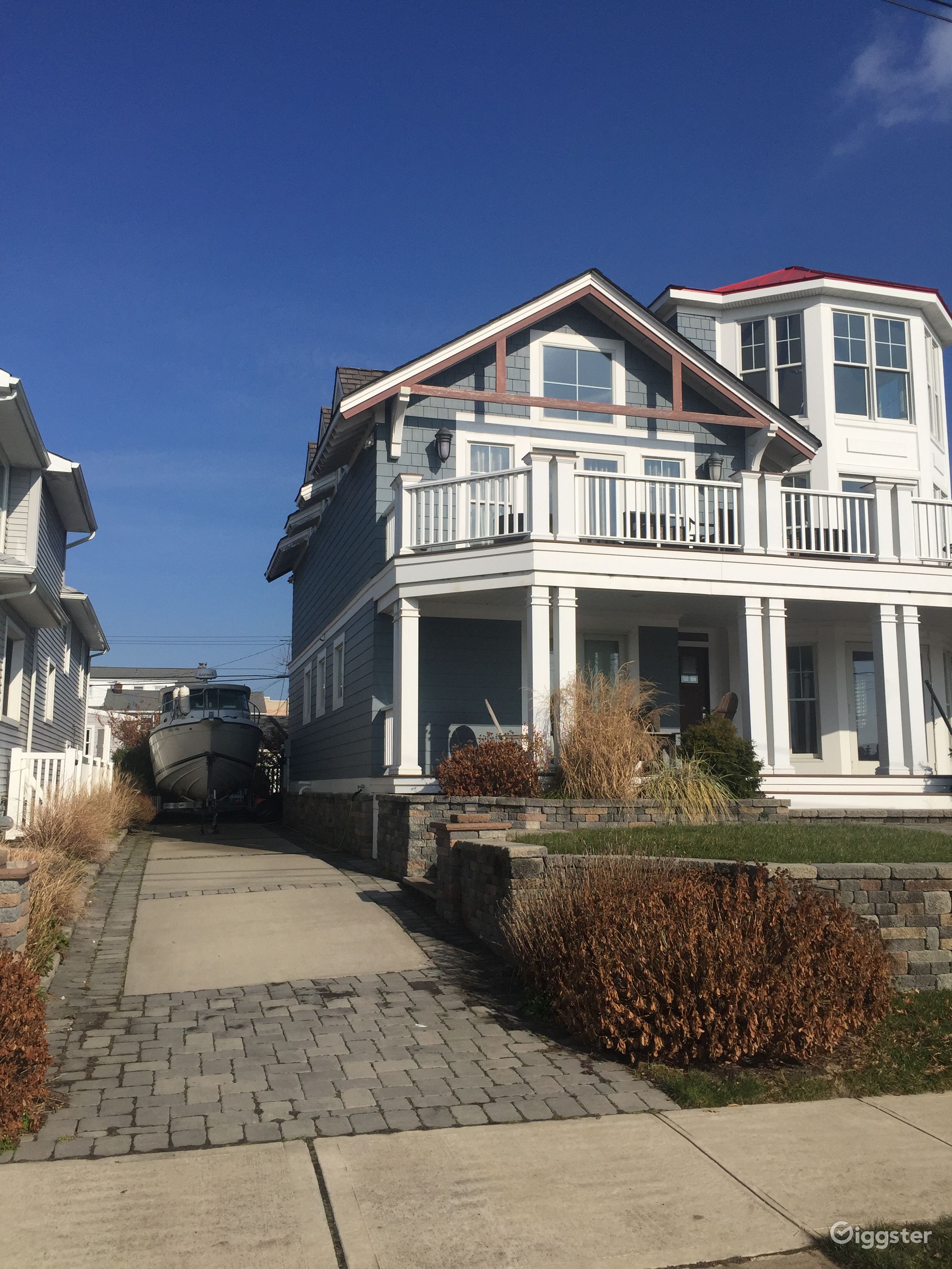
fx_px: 1063
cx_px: 476
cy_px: 634
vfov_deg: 61.7
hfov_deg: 48.2
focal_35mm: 29
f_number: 2.2
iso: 32
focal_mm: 4.15
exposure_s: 1/4950
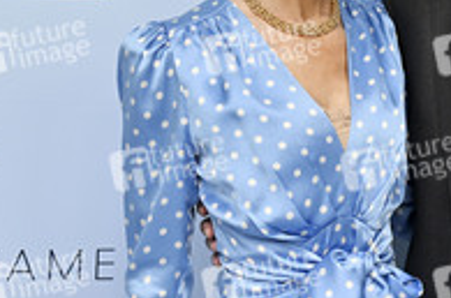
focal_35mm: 102
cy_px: -9
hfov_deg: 19.6
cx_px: 431
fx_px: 1275
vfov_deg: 13.2
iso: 500
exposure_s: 1/320
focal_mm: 44
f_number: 6.3
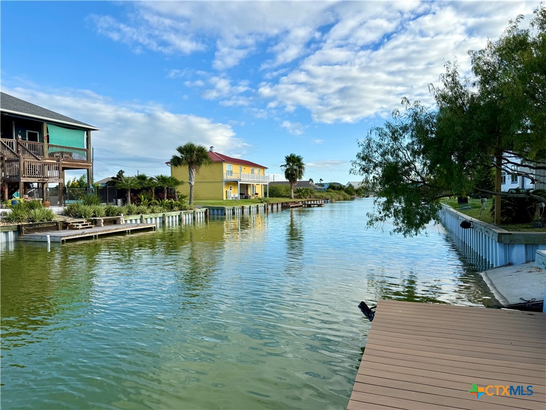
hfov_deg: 71.6
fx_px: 379
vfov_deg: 56.8
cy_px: 205
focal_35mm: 24
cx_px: 273
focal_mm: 6.76
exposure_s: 1/2801
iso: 80
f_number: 1.78
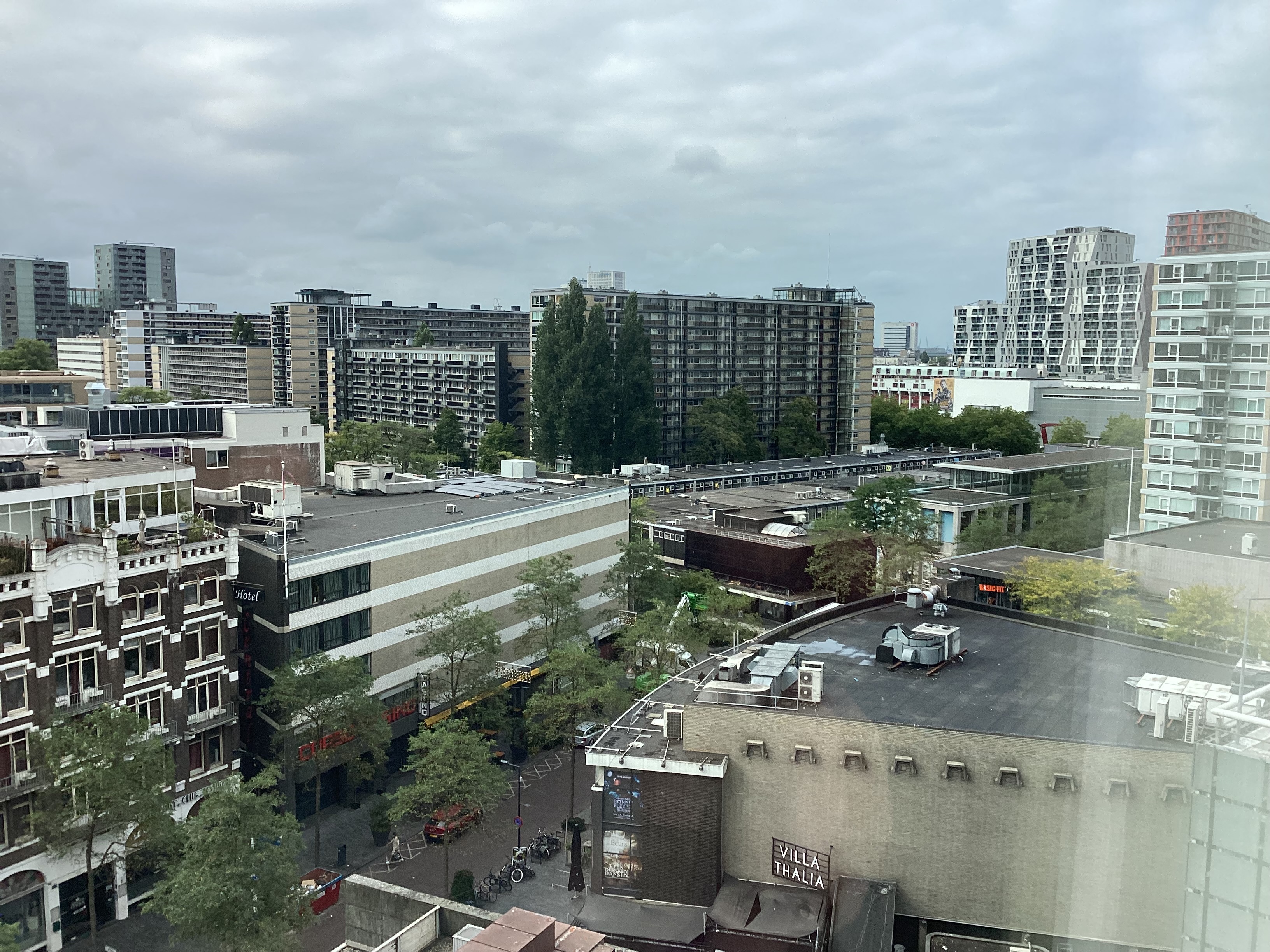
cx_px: 635
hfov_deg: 58.4
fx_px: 1137
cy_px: 476
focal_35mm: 31
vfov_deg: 45.4
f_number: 2.4
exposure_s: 1/702
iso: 25
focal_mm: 3.3
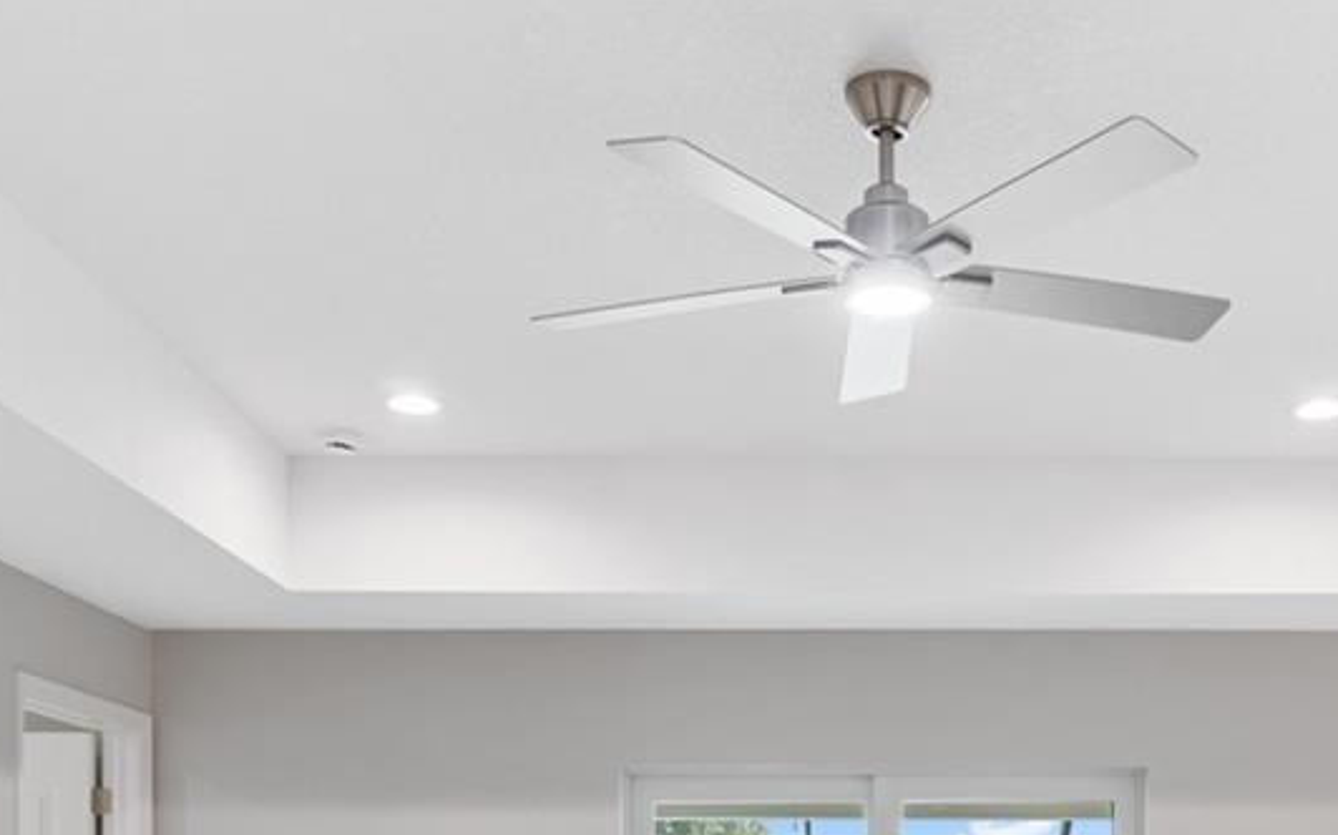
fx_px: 1677
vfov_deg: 25.8
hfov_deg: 42.9
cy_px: 931
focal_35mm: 46
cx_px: 888
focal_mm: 10
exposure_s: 1/1.25
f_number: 8
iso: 100
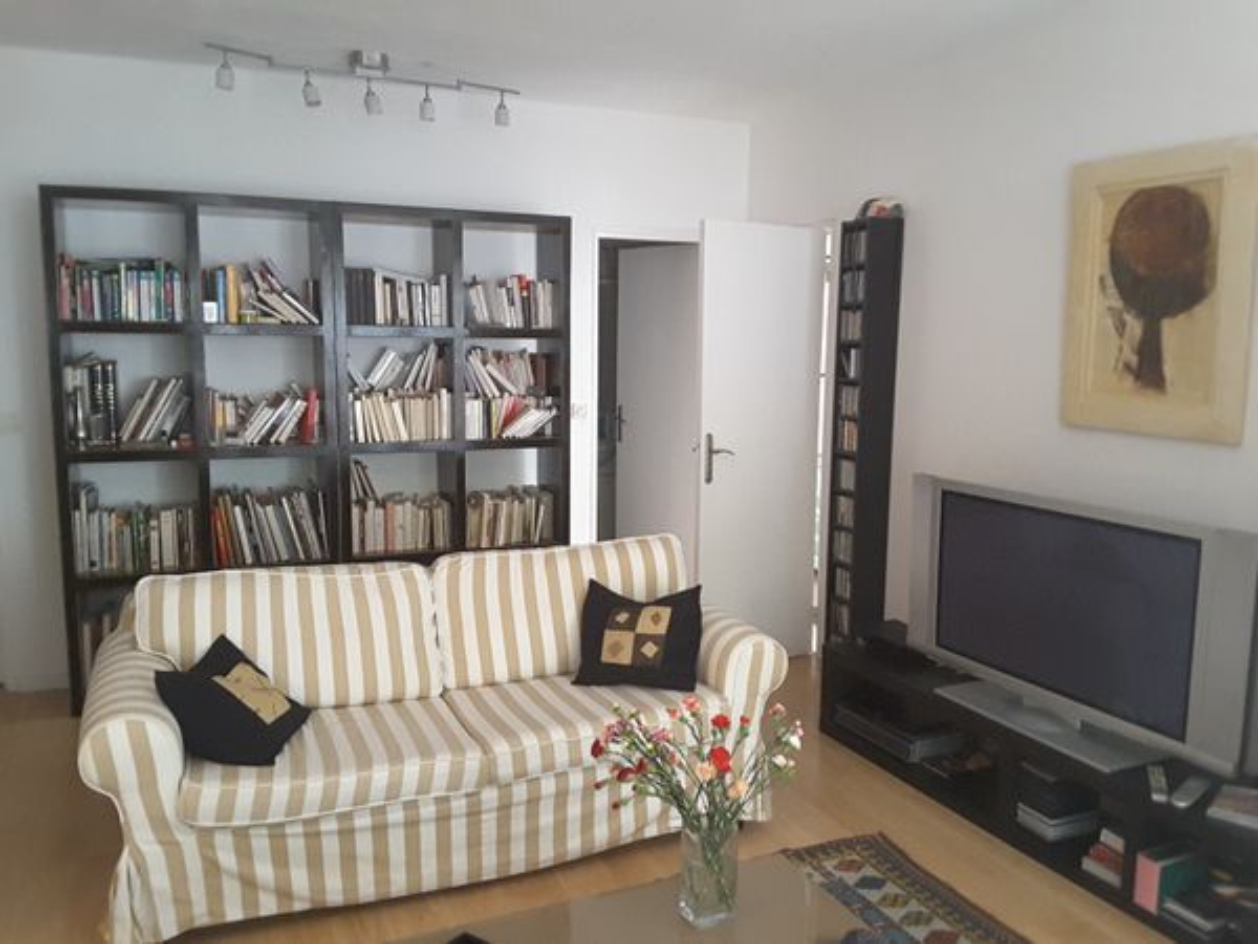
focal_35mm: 31
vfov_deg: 45.4
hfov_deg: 58.4
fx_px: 1127
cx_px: 629
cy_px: 472
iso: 320
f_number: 1.9
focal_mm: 2.9
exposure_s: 1/17
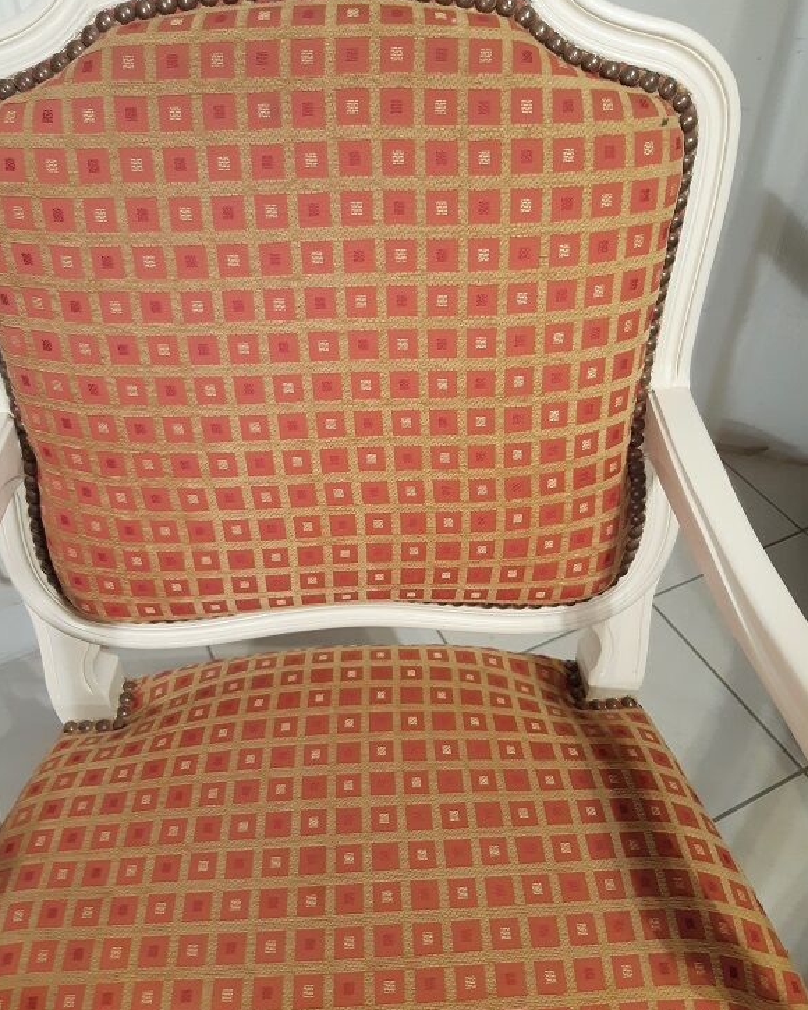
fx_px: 837
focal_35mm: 28
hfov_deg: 51.5
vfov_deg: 62.2
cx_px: 393
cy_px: 472
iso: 100
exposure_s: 1/50
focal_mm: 3.93
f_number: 1.7
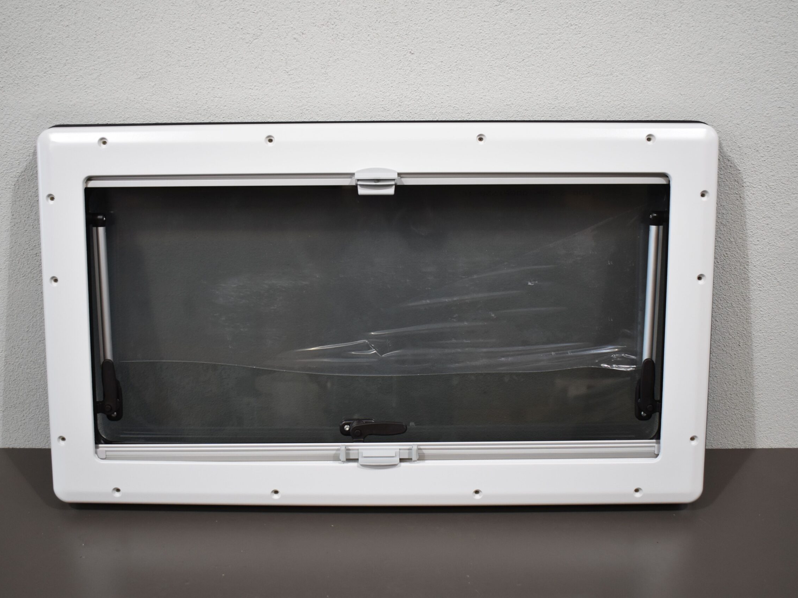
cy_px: 299
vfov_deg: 36.8
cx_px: 374
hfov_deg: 47.8
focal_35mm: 39
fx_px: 899
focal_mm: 24
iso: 800
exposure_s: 1/250
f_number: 4
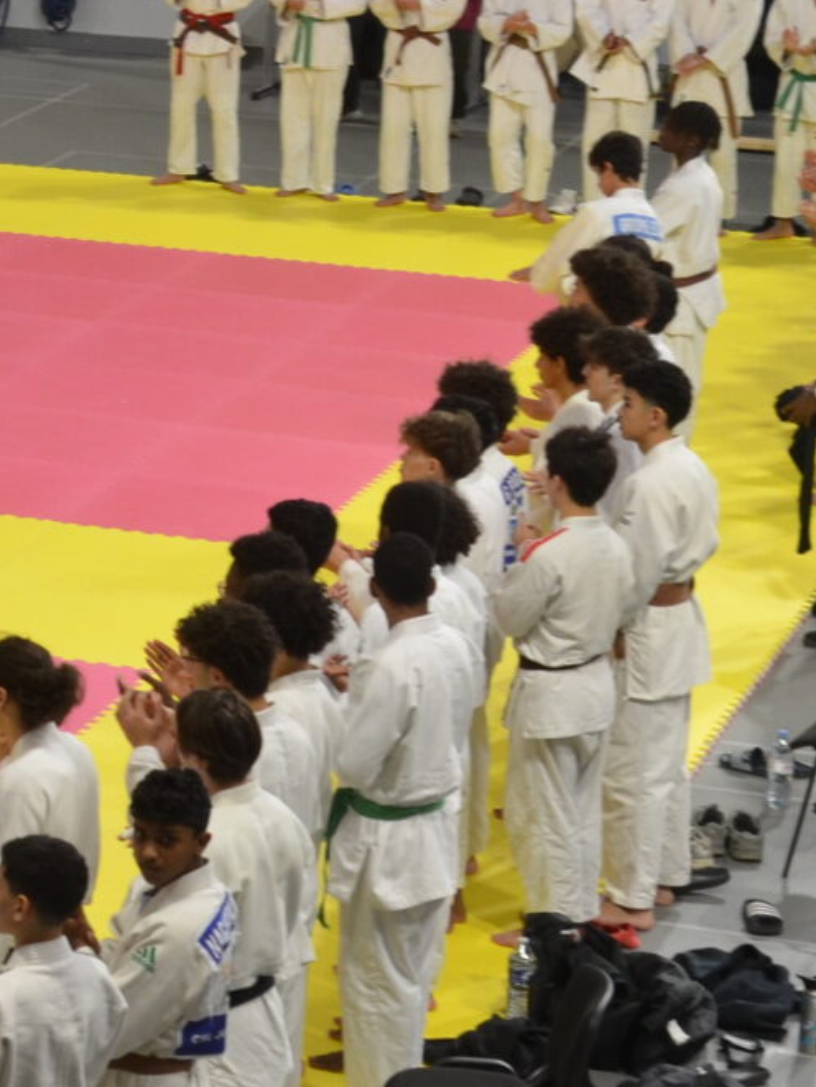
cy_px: 206
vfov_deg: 12.6
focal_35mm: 156
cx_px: -1041
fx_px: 4902
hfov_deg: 8.8
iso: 400
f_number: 5
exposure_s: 1/100
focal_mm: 28
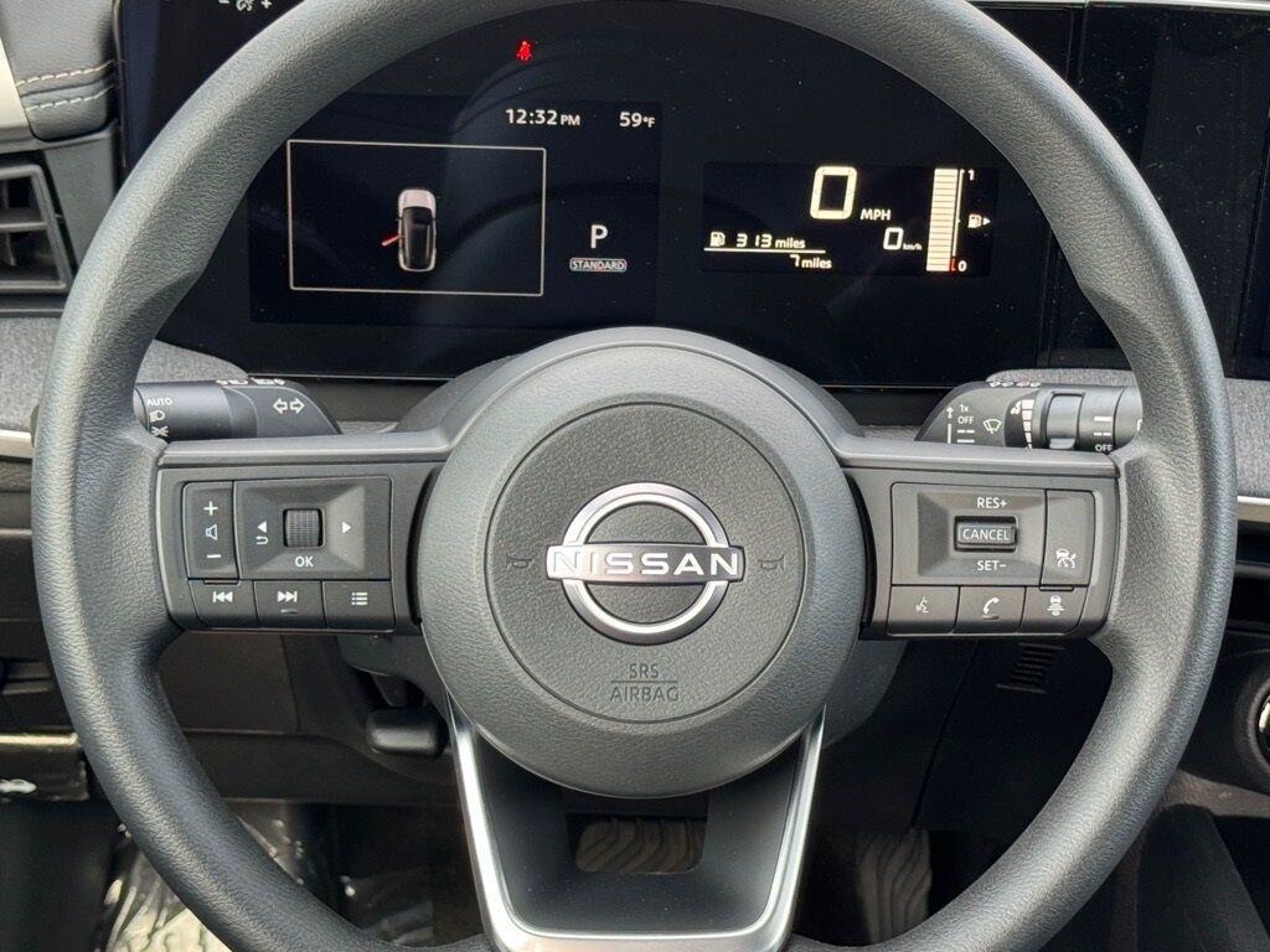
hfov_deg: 39.7
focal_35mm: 48
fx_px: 1761
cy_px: 476
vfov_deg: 30.3
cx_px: 635
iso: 100
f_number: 1.78
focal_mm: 6.76
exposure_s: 1/97
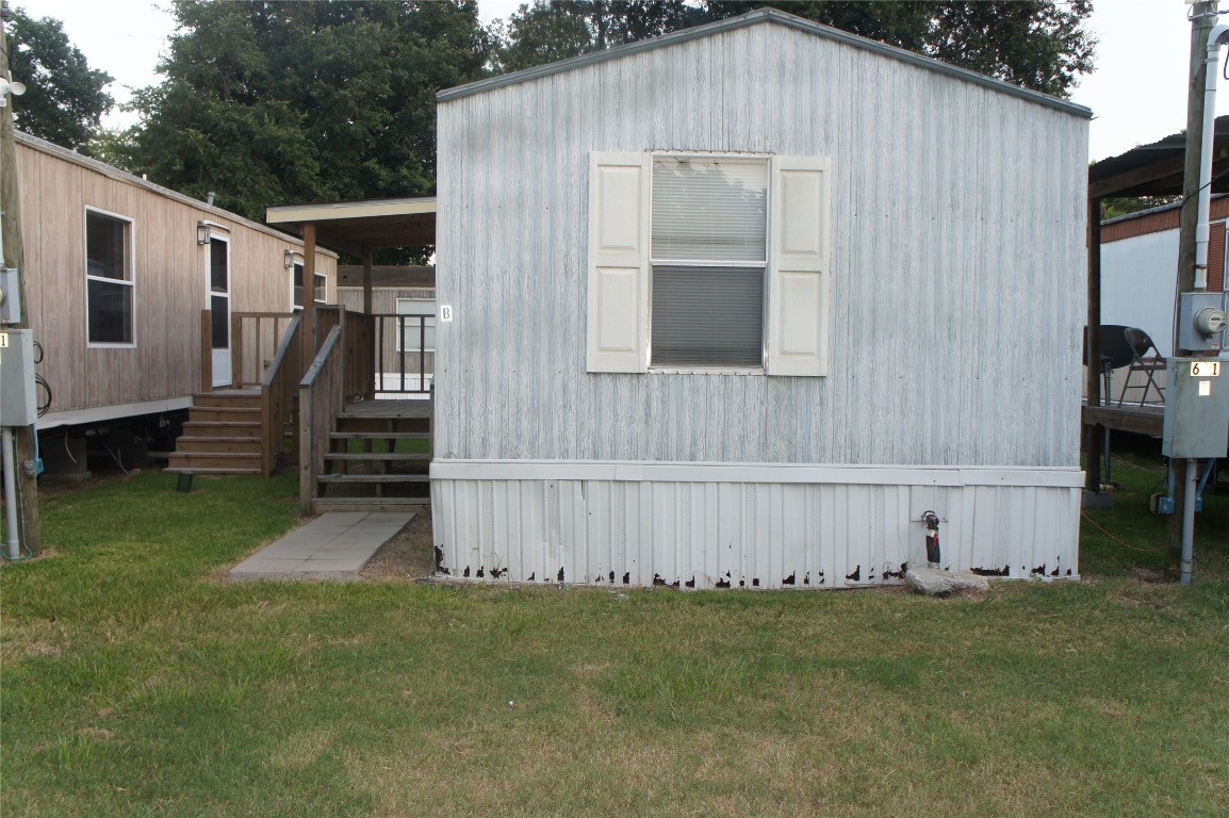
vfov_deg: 41.7
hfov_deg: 59.5
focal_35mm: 32
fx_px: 1075
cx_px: 614
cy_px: 409
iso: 500
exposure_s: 1/60
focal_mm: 21
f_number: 6.3
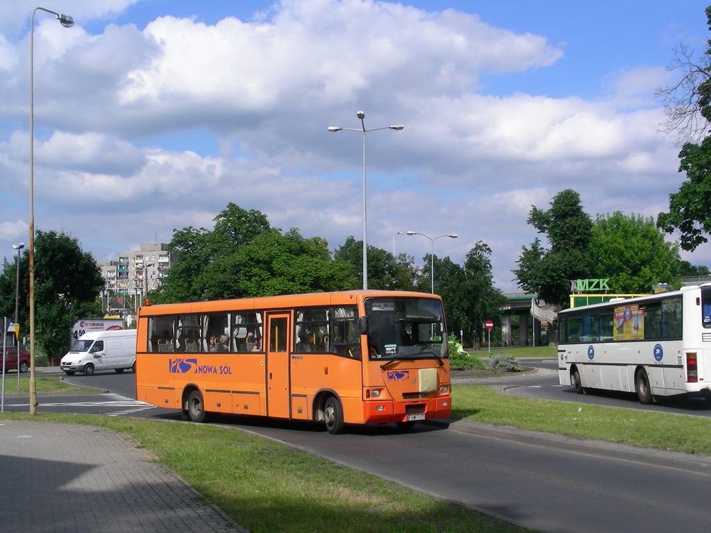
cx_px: 356
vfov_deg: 30.3
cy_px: 266
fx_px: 986
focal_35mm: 48
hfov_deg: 39.7
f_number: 5.6
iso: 50
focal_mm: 8
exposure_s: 1/502
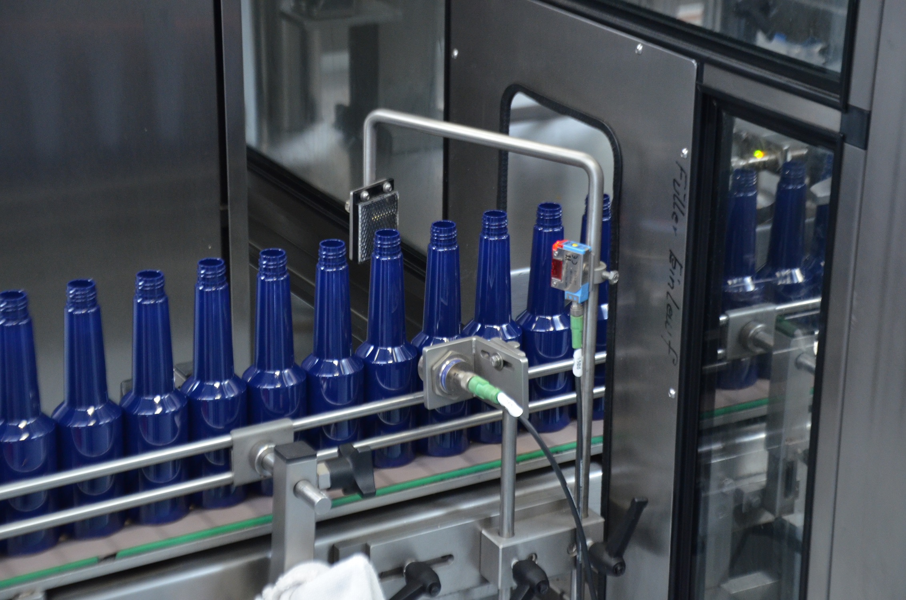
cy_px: 300
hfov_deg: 23.4
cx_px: 453
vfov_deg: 15.6
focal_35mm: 87
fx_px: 2185
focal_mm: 58
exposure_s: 1/20
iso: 1600
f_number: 5
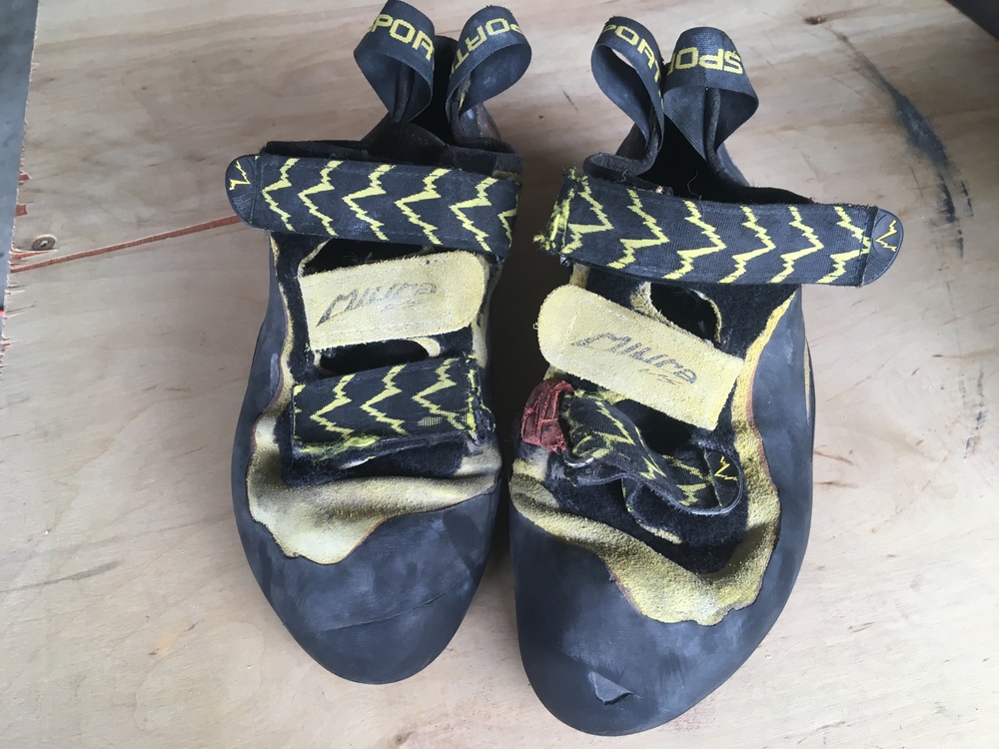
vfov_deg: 48.2
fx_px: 837
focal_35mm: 29
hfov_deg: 61.7
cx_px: 500
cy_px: 374
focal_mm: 4.15
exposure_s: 1/40
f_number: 2.2
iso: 25
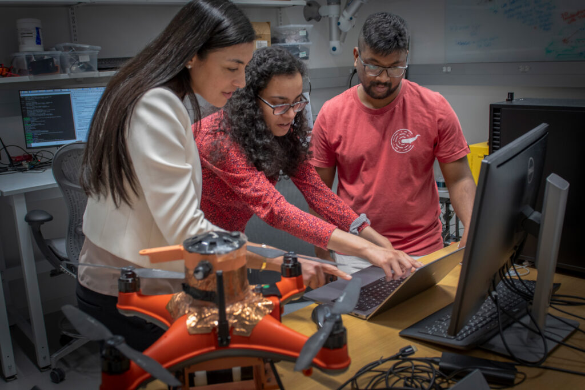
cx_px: 292
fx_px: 585
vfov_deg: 36.9
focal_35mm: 36
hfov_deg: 53.1
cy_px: 195
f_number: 4
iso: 800
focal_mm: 24
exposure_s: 1/60
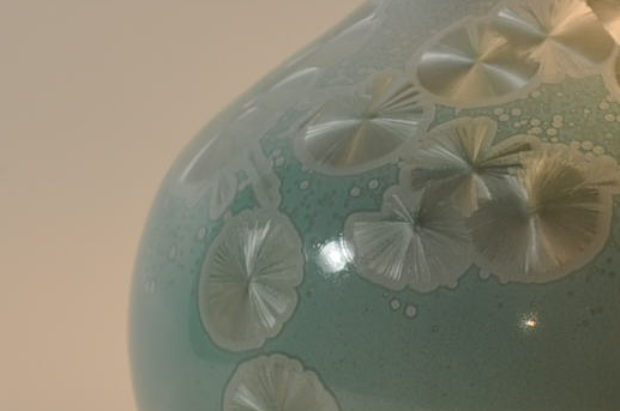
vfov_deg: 4.4
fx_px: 5348
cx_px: 507
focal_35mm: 311
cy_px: 35
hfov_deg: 6.6
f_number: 4.5
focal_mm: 50
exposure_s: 1/80
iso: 200
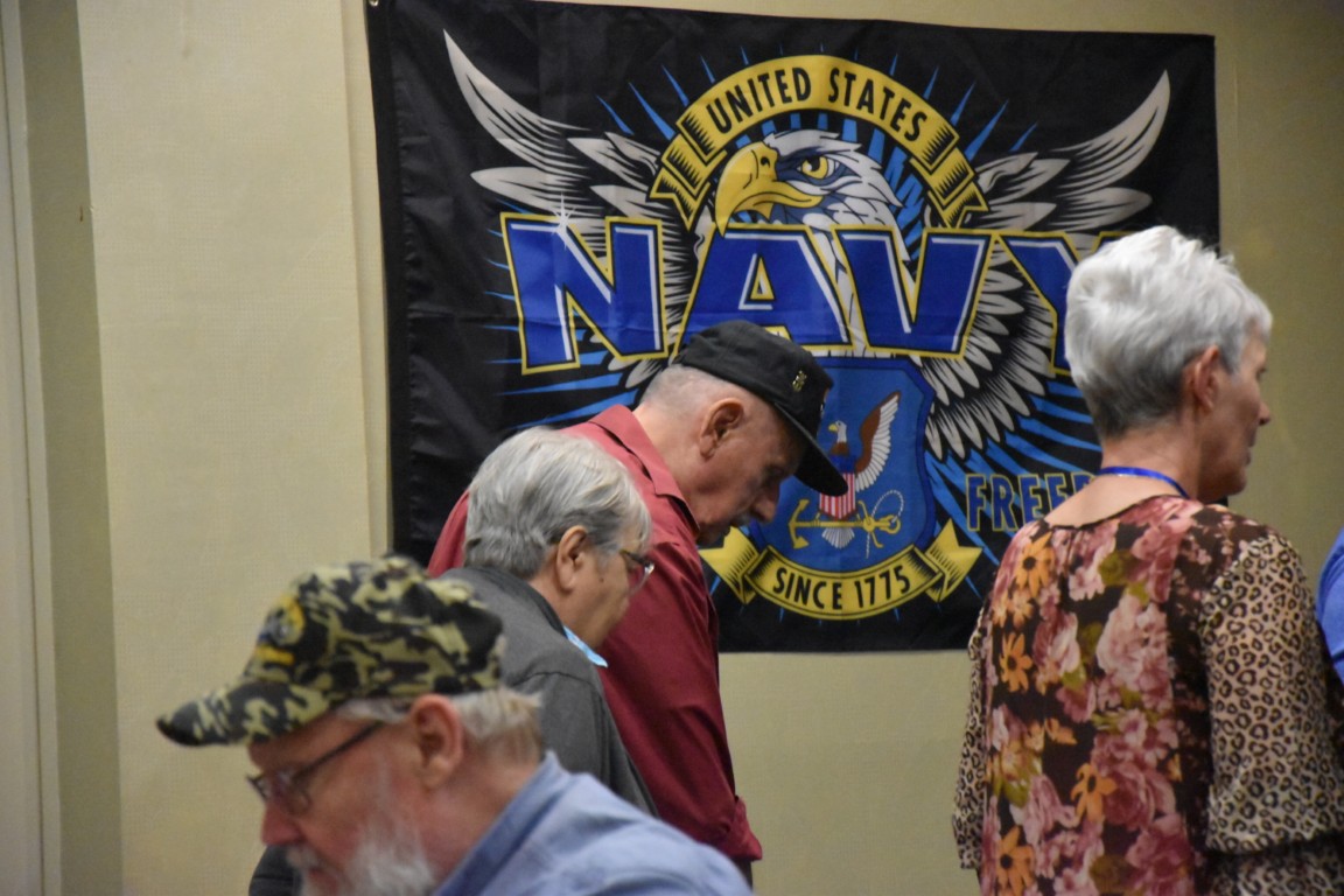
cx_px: 672
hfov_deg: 13.0
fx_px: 5880
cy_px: 448
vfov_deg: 8.7
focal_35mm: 158
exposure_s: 1/125
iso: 10000
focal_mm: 105
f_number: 5.6
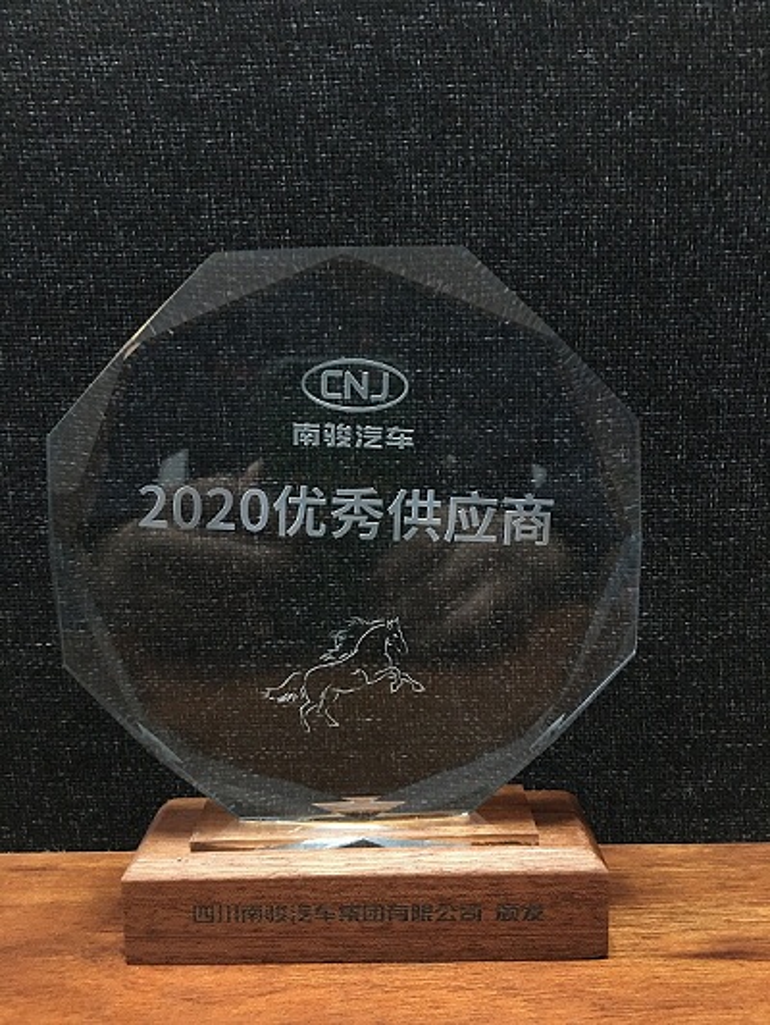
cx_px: 385
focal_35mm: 29
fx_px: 859
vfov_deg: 61.6
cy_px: 512
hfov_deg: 48.3
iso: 100
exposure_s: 1/4
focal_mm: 4.15
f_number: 2.2
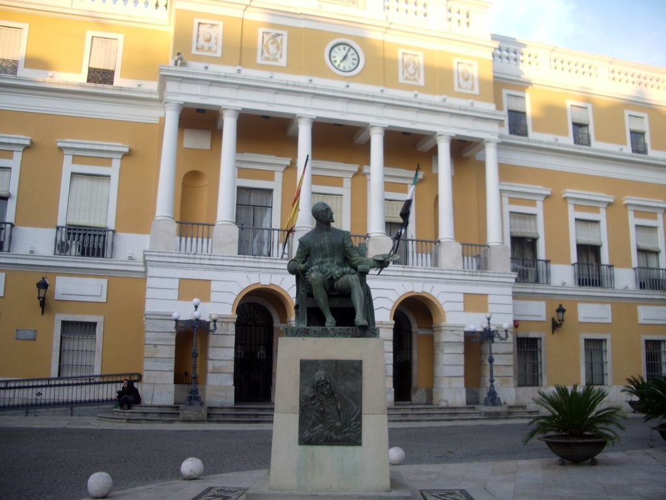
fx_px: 673
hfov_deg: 52.6
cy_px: 250
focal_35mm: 35
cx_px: 333
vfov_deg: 40.7
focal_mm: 5.8
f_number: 2.6
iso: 50
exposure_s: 1/60
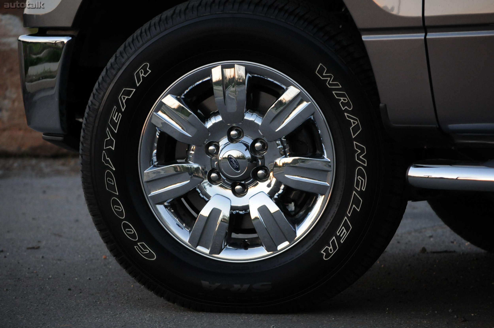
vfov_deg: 9.3
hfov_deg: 14.0
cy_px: 164
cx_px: 247
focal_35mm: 147
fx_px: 2015
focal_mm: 98
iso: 800
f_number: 5
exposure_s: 1/100
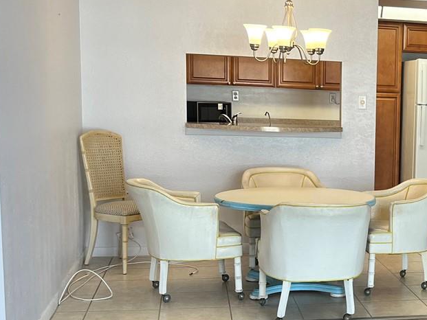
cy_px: 209
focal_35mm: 67
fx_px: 827
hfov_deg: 27.3
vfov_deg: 21.9
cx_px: 430
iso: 100
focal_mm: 5.7
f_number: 1.5
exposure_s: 1/120
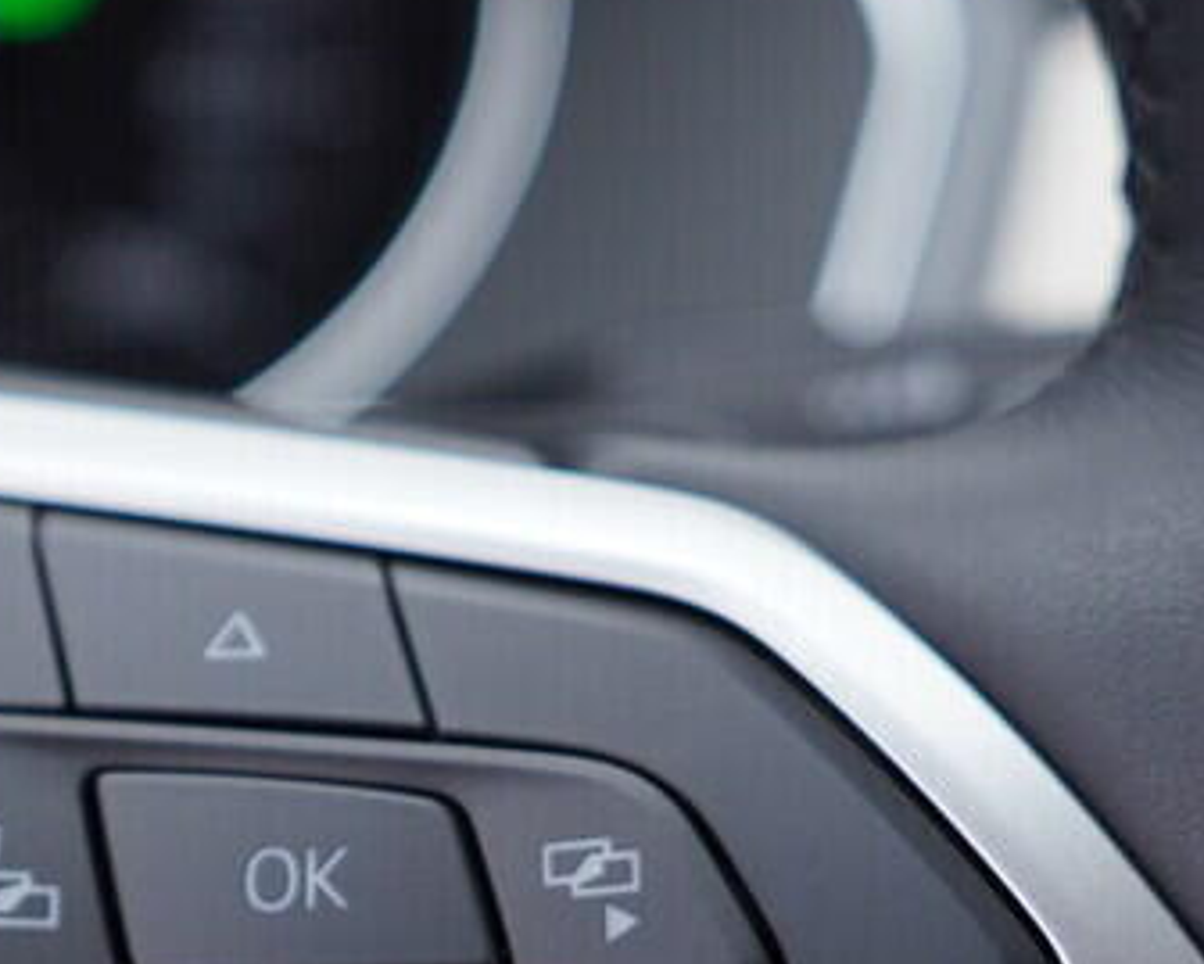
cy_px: 855
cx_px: 290
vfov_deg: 14.8
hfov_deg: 18.5
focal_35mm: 103
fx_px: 3671
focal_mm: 24
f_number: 3.2
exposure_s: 1/50
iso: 125
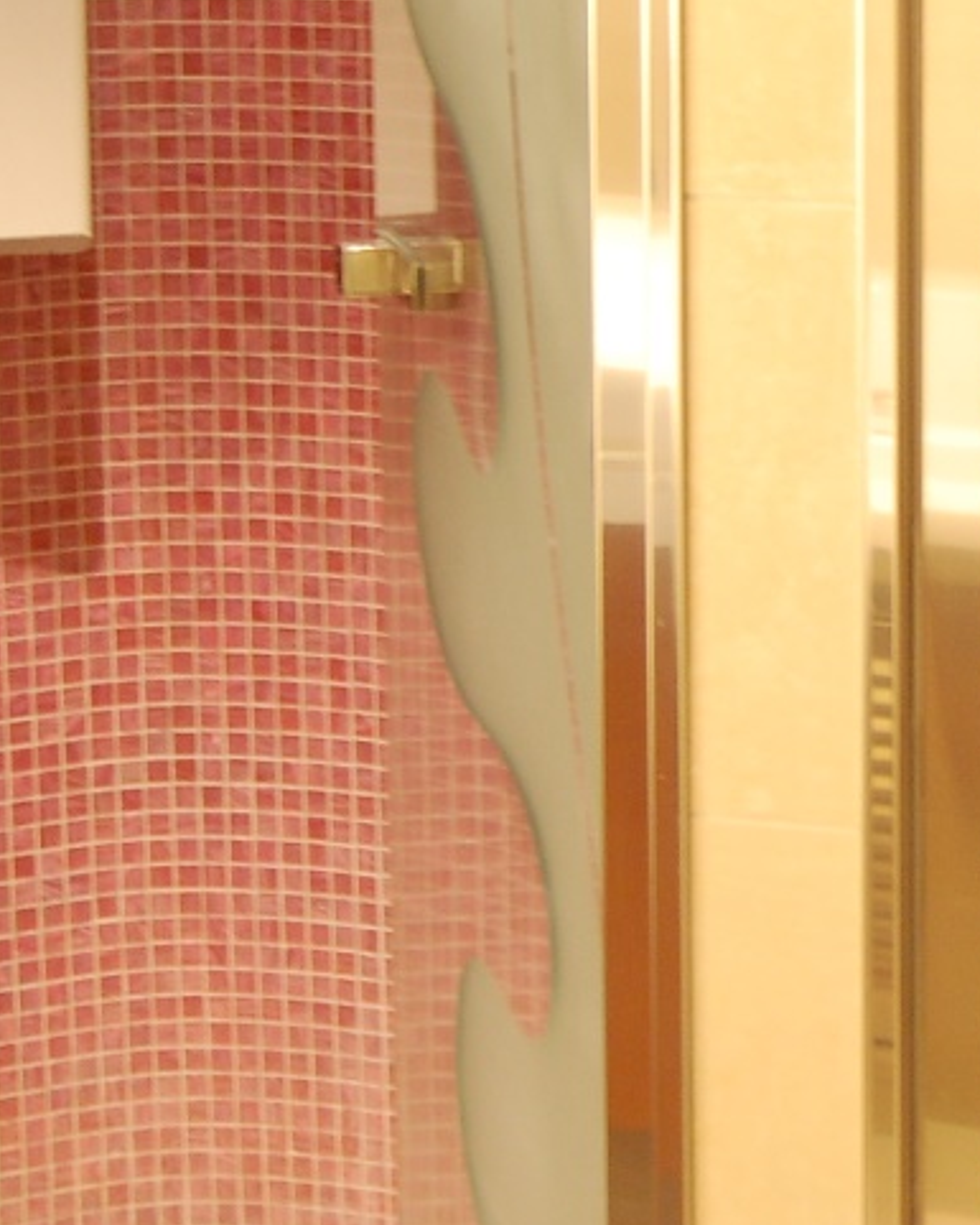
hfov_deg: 11.5
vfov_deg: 14.5
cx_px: 1260
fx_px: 4748
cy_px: 24
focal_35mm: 131
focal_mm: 28
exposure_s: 1/10
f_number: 4.2
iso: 800
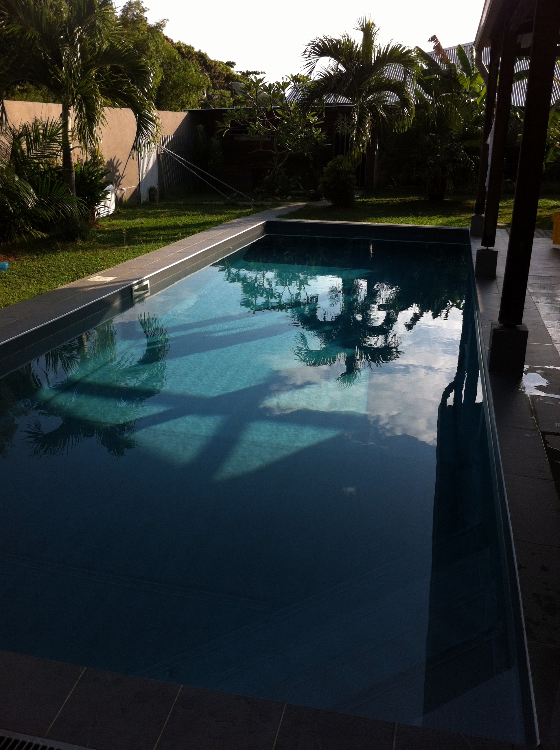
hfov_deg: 40.6
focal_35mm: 35
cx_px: 280
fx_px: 757
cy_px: 375
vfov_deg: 52.7
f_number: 2.8
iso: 80
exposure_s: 1/794
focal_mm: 3.85
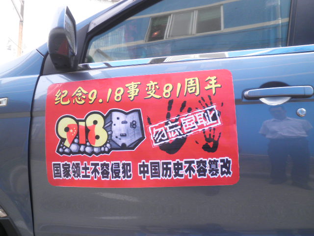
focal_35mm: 26
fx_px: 236
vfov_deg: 53.1
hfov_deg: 67.3
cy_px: 118
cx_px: 157
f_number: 2.6
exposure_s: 1/200
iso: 64
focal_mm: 4.7
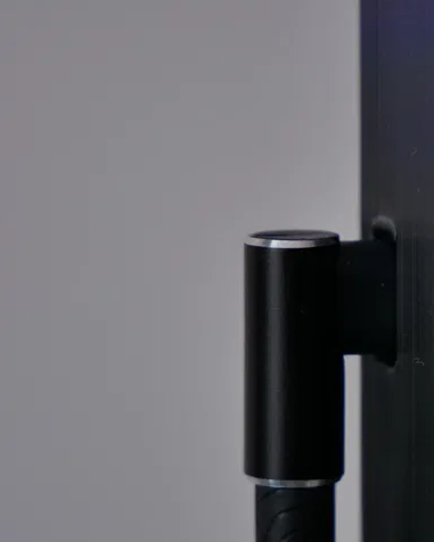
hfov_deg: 7.5
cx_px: 326
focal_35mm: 205
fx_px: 3290
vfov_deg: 9.4
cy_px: 293
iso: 200
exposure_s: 1/15
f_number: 5.6
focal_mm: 60
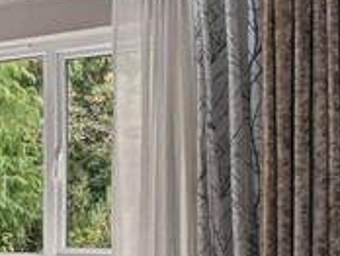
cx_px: -350
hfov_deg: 17.4
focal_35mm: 79
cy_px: 232
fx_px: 777
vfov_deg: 18.4
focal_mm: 14
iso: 400
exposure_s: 1/2.5
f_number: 8
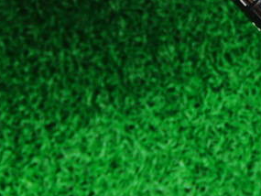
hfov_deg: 22.5
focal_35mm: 83
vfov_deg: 17.3
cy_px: -8
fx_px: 626
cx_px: 272
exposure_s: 1/30
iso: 400
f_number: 3.6
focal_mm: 6.42
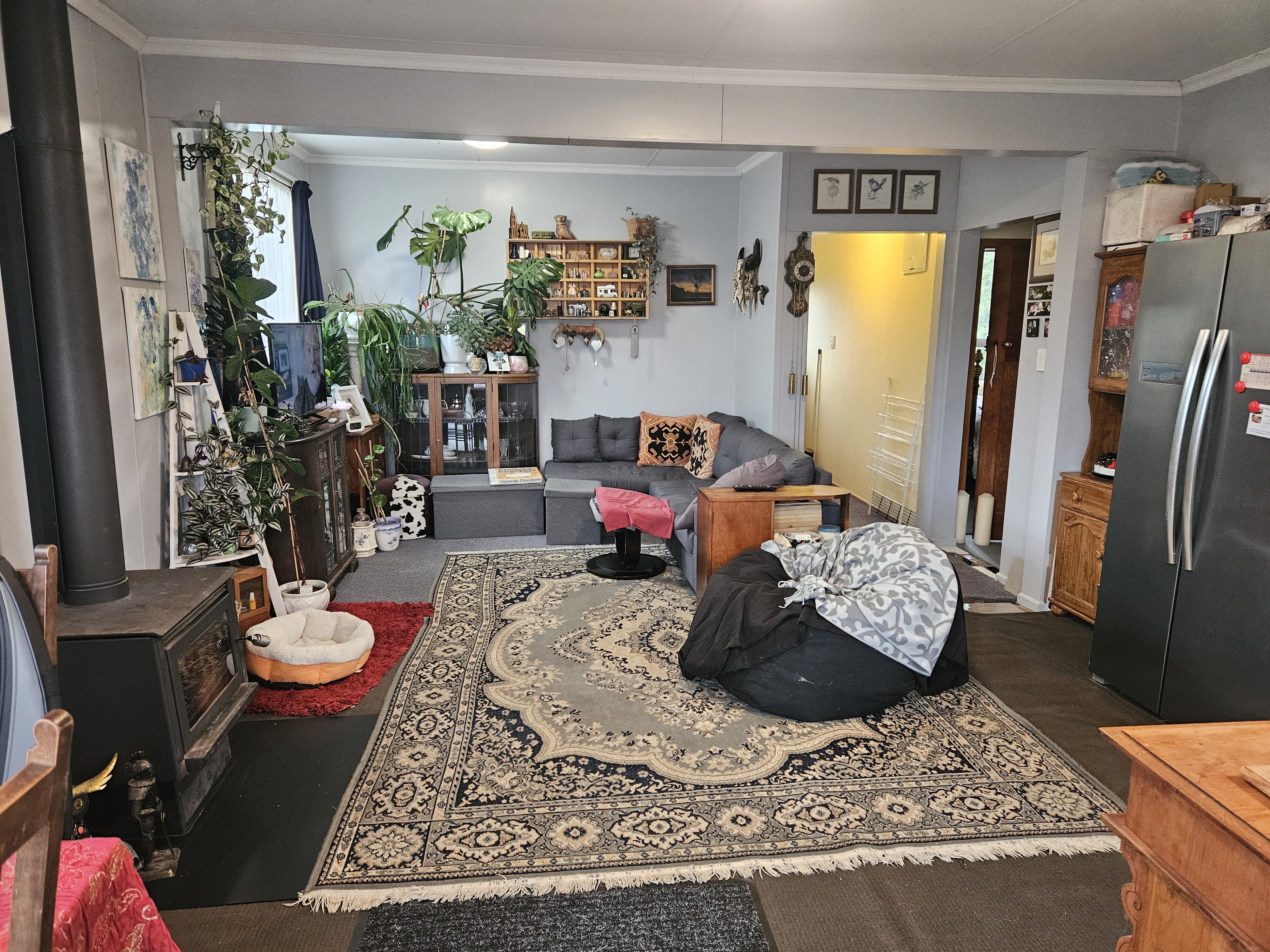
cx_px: 635
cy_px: 476
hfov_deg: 73.9
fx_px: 844
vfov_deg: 58.9
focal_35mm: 23
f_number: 1.8
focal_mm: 5.4
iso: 500
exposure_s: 1/100
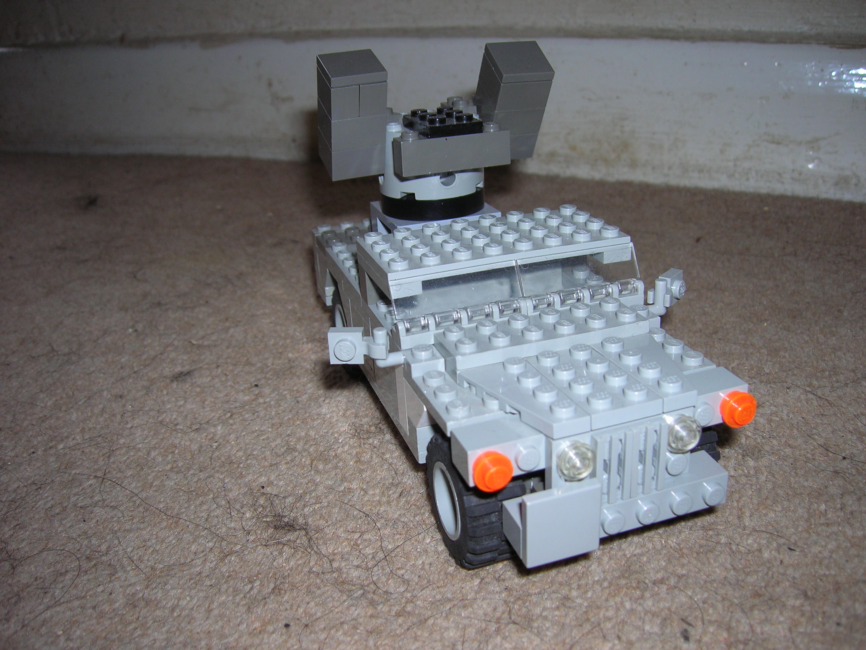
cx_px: 433
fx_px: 851
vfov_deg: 41.8
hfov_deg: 54.0
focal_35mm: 34
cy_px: 325
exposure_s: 1/60.1
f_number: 2.9
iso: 50
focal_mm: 5.7
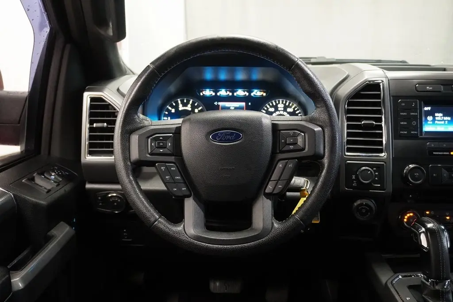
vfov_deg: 35.5
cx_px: 226
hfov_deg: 51.3
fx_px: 472
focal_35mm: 38
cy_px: 151
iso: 5000
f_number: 4.5
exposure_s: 1/40
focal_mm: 25
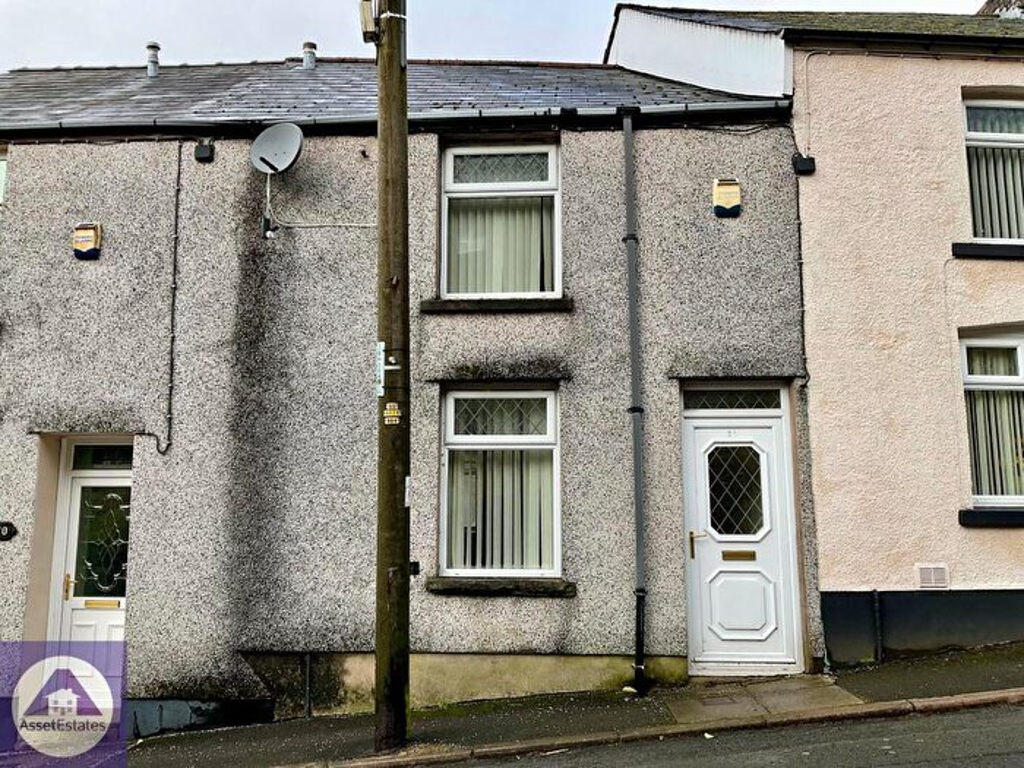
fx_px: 858
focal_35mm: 29
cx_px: 512
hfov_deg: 61.7
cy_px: 384
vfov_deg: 48.2
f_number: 1.8
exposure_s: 1/446
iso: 16
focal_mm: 3
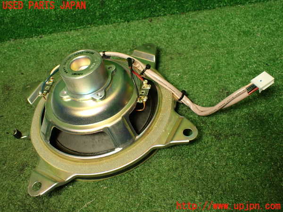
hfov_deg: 56.8
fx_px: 262
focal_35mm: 32
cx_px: 142
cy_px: 106
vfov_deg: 44.2
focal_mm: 5.79
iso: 100
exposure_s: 1/60
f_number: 2.4
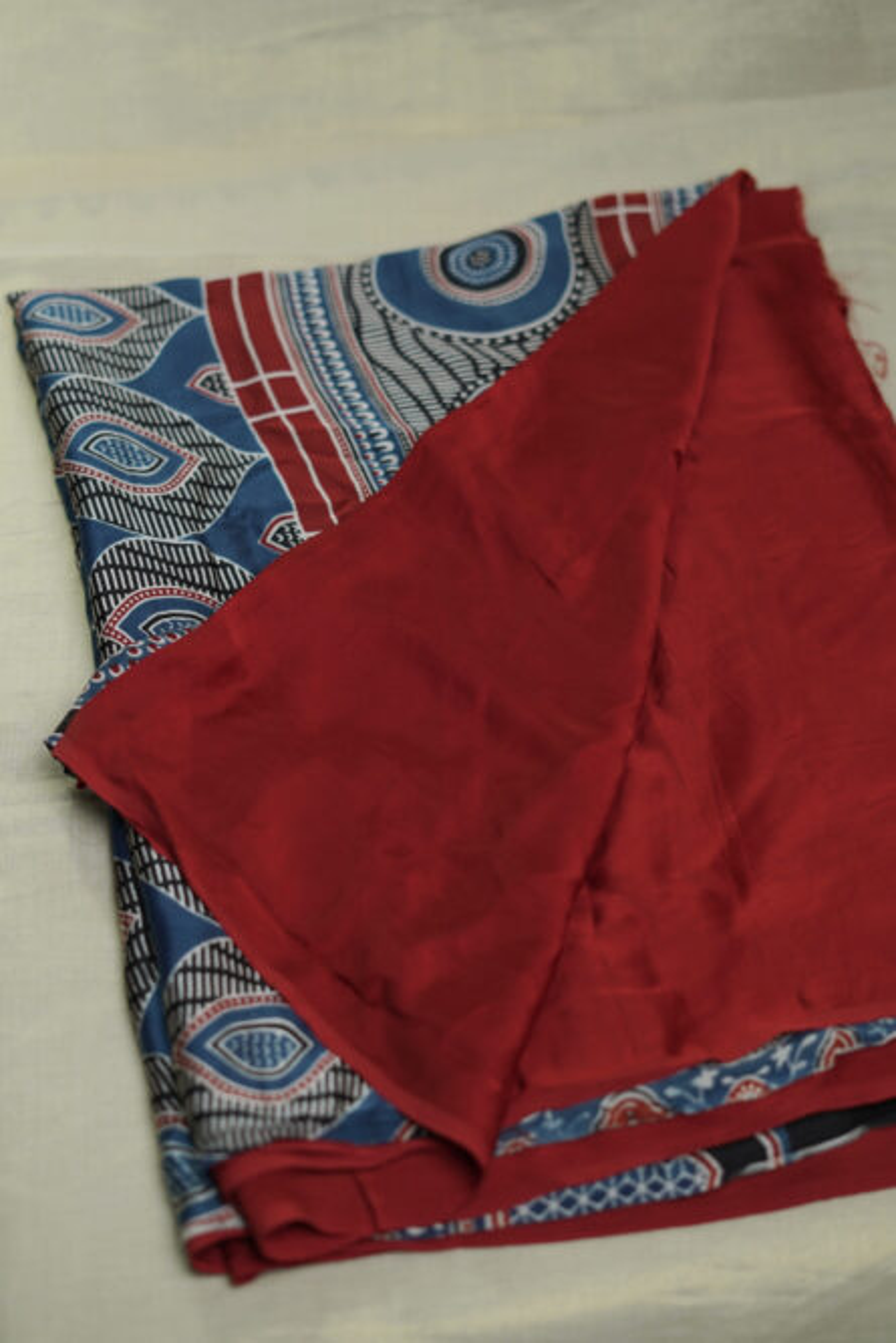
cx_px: 448
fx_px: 1866
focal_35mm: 50
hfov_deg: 27.0
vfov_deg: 39.6
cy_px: 672
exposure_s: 1/250
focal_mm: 50
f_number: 2.5
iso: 400
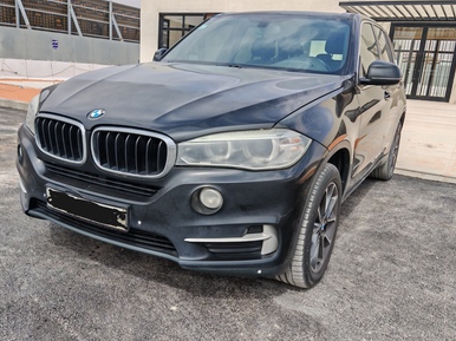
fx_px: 421
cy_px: 173
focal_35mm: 32
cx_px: 226
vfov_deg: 44.1
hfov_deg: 56.8
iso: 50
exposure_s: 1/1300
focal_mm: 6.67
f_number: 1.9
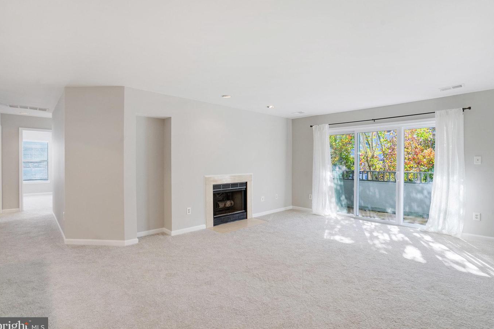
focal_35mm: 17
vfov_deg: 70.5
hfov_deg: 93.2
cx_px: 254
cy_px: 161
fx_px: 233
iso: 1250
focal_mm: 16
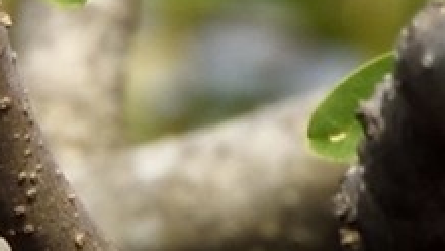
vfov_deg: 0.5
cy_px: -1820
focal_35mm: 2283
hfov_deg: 0.9
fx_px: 26952
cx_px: -783
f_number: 20
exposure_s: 1/125
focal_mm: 200
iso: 200
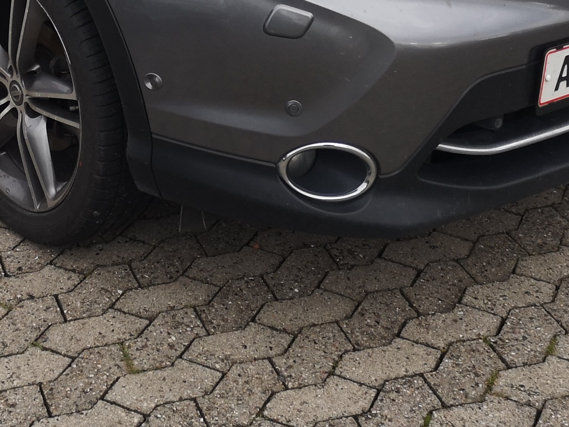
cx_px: 157
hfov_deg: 25.1
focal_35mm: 77
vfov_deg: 18.1
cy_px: -92
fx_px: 1266
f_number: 1.8
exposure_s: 1/461
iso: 50
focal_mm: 3.95
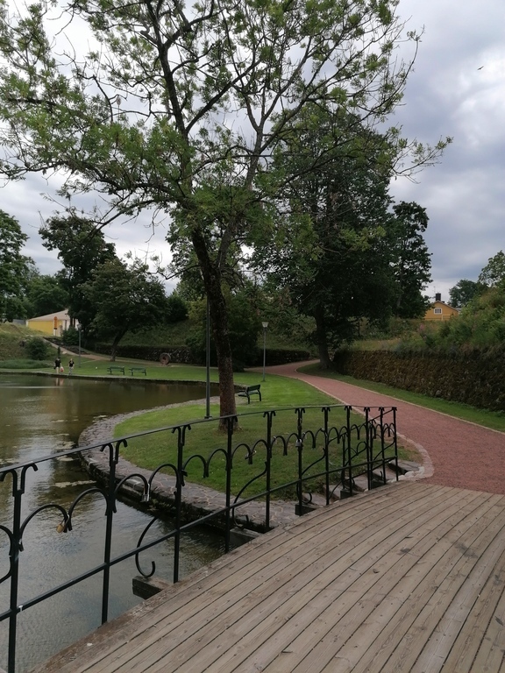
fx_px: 525
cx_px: 252
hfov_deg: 51.4
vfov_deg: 65.3
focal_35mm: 27
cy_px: 336
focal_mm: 4.75
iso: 50
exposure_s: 1/985
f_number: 1.8
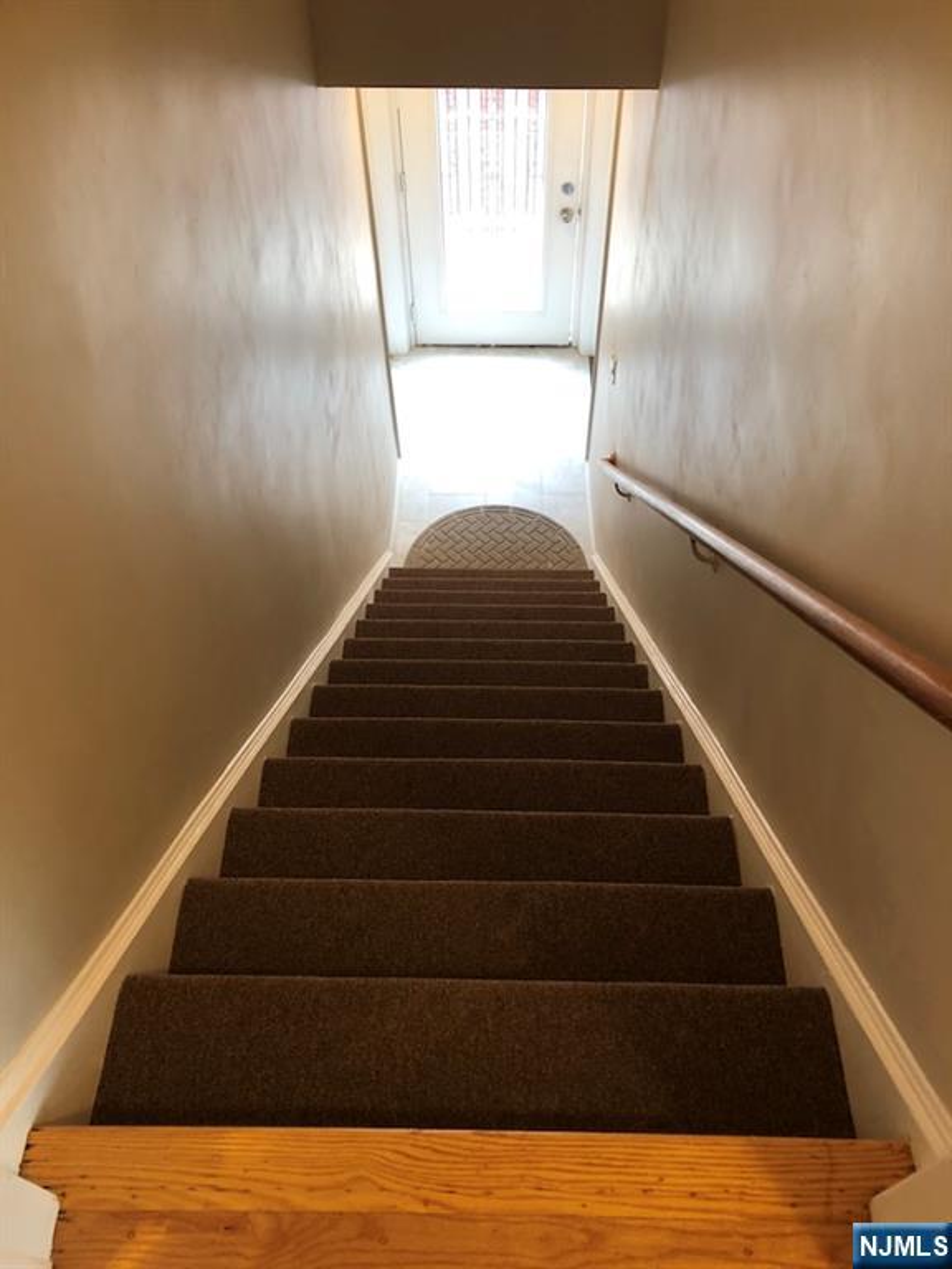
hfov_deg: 49.7
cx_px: 476
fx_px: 1027
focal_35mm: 28
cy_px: 634
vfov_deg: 63.4
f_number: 1.8
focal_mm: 3.99
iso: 40
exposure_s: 1/20
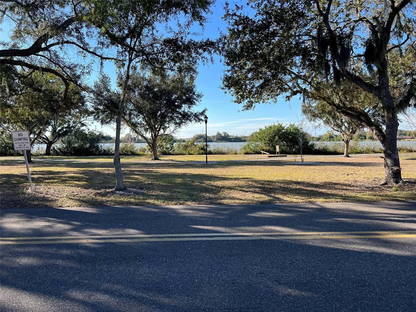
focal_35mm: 26
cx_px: 208
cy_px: 156
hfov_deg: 67.3
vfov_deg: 53.1
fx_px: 312
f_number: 1.5
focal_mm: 5.7
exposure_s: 1/1531
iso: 50
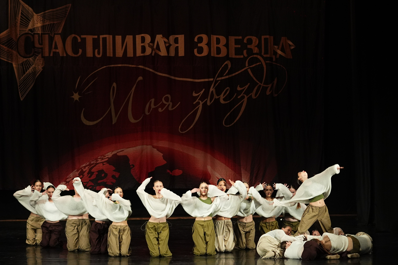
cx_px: 199
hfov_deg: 19.5
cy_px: 132
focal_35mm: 105
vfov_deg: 13.0
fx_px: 1161
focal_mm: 70
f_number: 2.8
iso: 3200
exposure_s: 1/400
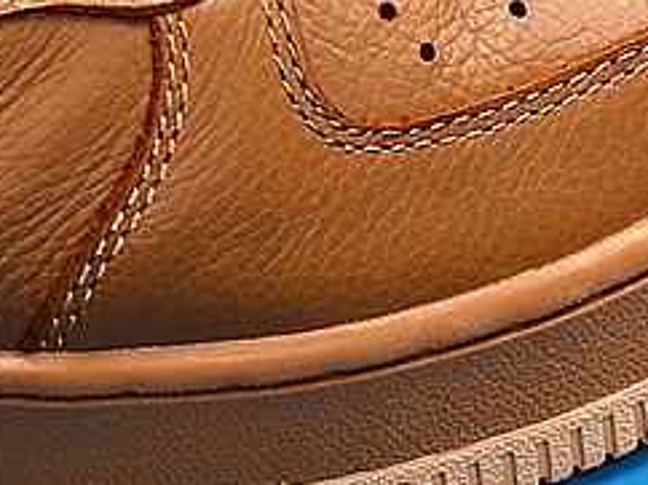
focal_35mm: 267
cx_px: -533
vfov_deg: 5.5
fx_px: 4985
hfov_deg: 7.2
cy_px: -324
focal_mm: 35
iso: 250
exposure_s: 1/100
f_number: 9
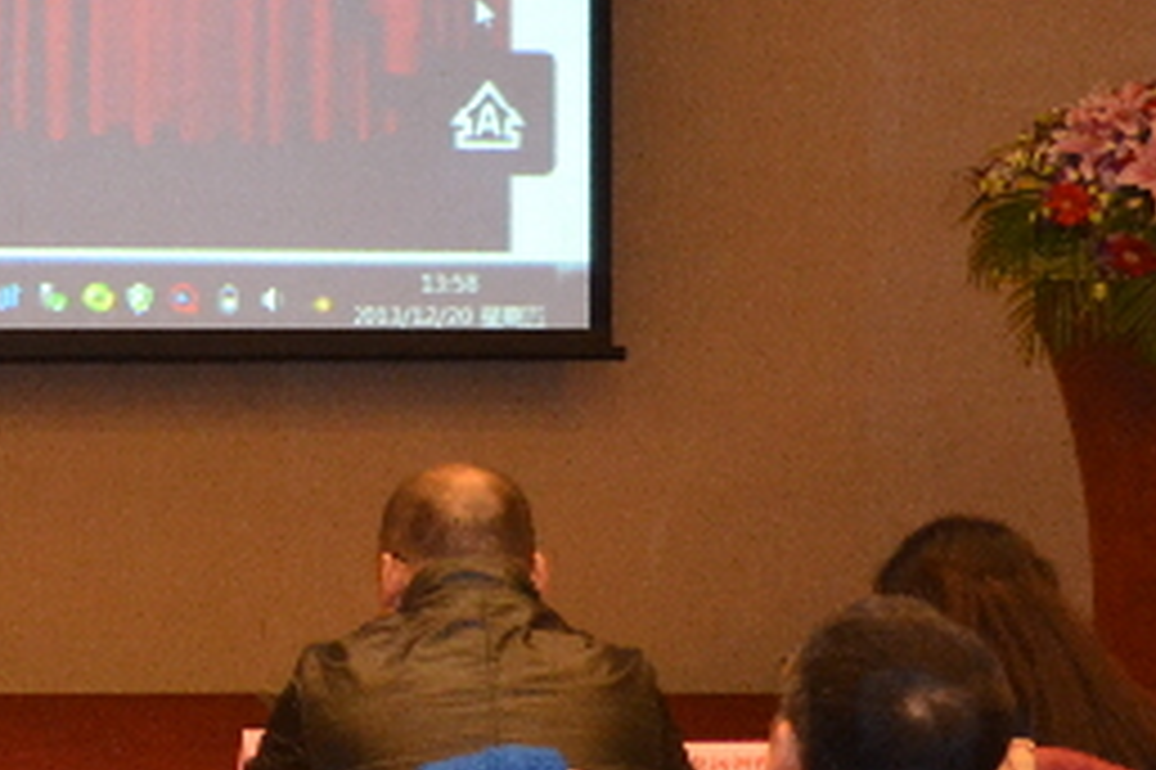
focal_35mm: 168
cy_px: -2
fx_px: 5391
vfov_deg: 8.1
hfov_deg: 12.0
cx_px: -200
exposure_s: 1/60
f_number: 4.8
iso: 1250
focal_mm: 32
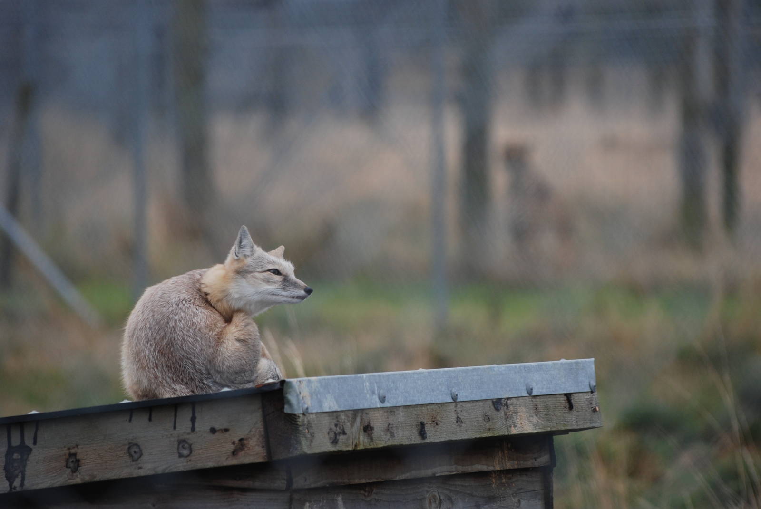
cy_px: 254
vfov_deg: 4.7
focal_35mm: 292
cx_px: 380
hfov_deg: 7.0
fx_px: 6190
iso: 320
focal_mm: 195
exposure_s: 1/500
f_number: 5
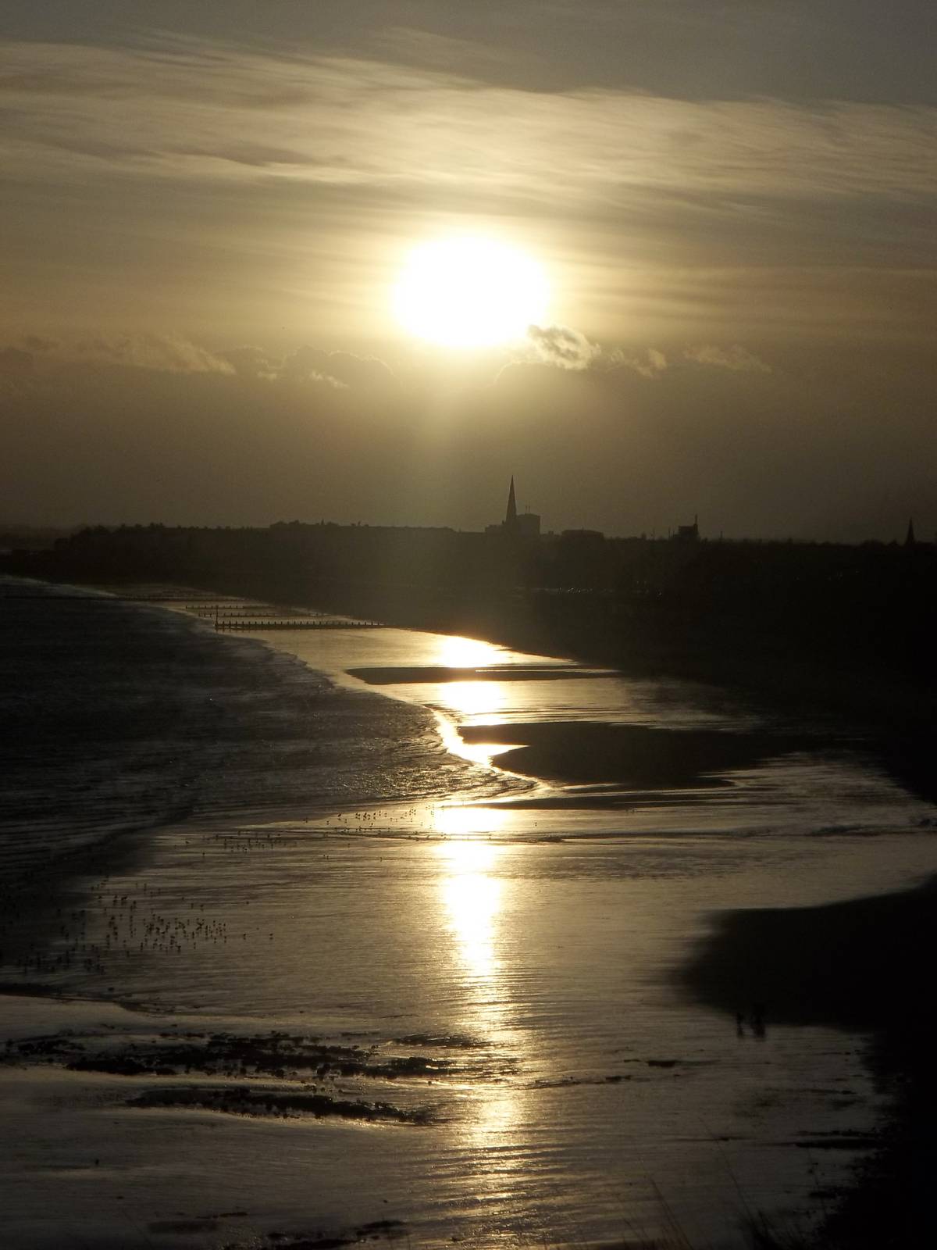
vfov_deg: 16.8
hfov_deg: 12.7
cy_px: 625
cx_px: 468
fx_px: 4223
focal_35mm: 117
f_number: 12.1
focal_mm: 21
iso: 80
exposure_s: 1/1000
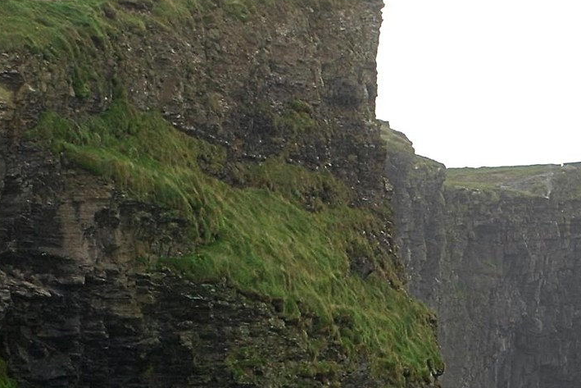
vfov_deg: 5.2
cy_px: 552
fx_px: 4261
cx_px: 790
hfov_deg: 7.7
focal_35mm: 264
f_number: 5
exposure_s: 1/160
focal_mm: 52
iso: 100
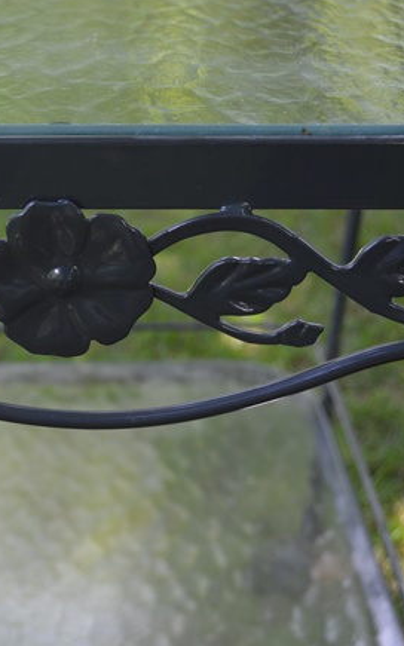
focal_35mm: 68
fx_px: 1194
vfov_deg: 30.3
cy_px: 321
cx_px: 48
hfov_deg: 18.9
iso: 400
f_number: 4.5
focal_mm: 29
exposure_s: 1/80
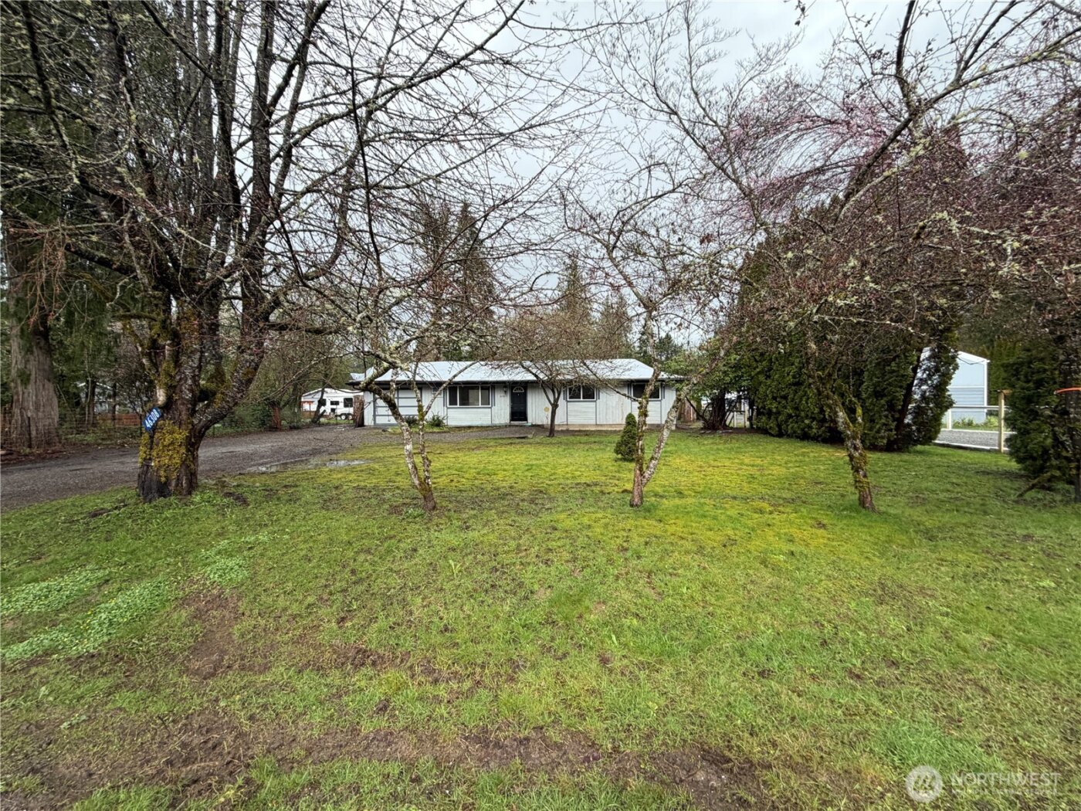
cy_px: 406
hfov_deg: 102.1
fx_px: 437
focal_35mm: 14
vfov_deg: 85.7
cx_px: 540
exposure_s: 1/121
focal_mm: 2.22
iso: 125
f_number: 2.2
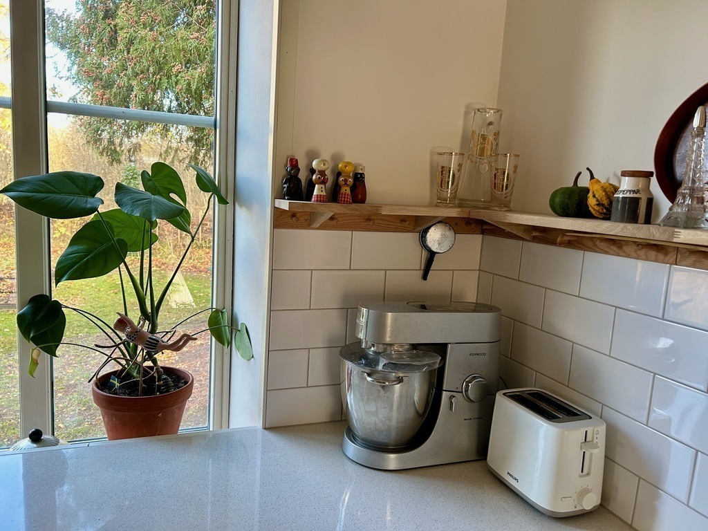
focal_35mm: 26
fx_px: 532
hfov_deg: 67.3
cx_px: 354
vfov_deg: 53.1
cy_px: 266
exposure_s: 1/111
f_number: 1.5
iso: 125
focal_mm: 5.7
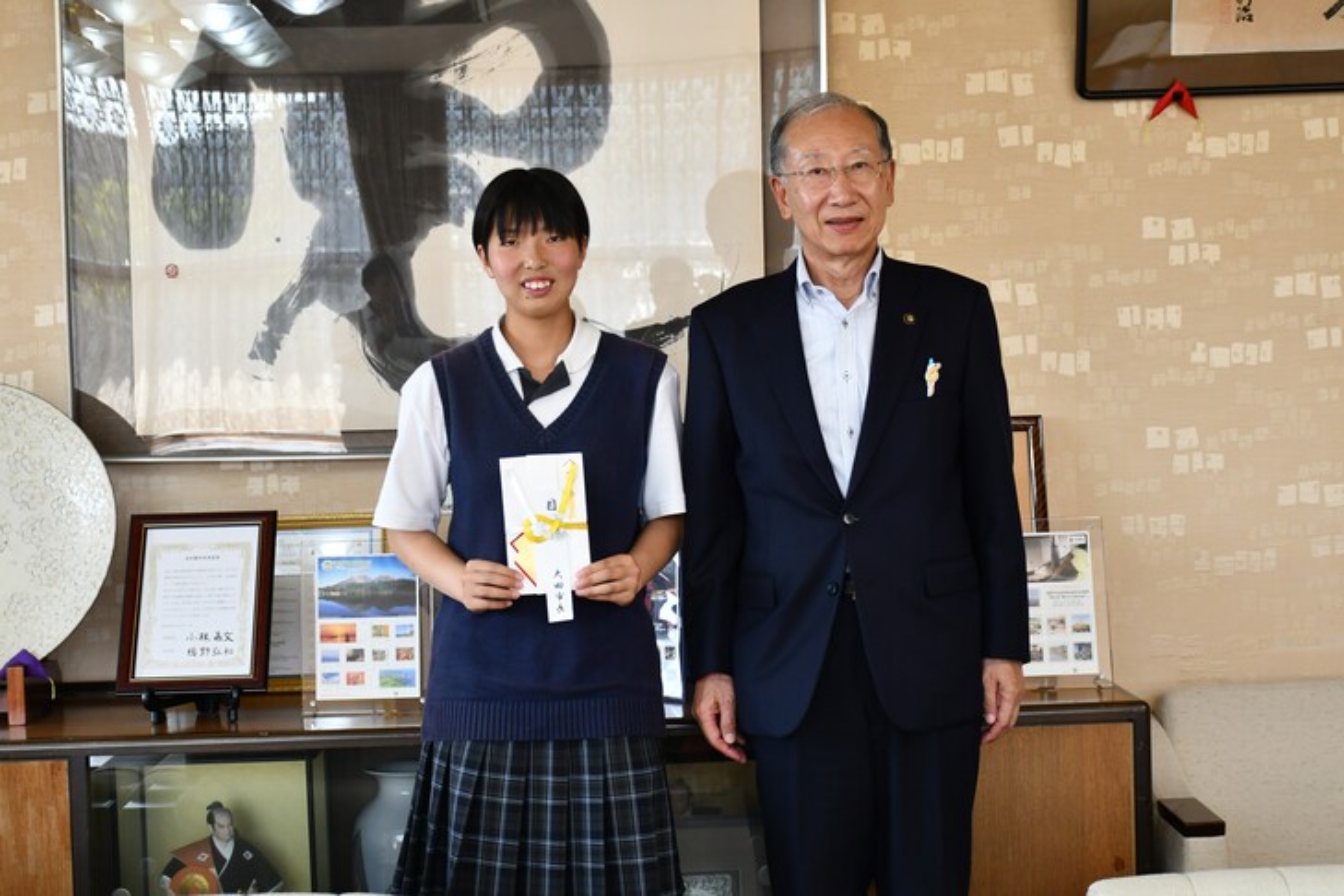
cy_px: 448
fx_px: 2240
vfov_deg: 22.6
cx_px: 672
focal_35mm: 60
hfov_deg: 33.4
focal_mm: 40
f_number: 4.5
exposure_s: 1/125
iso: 800
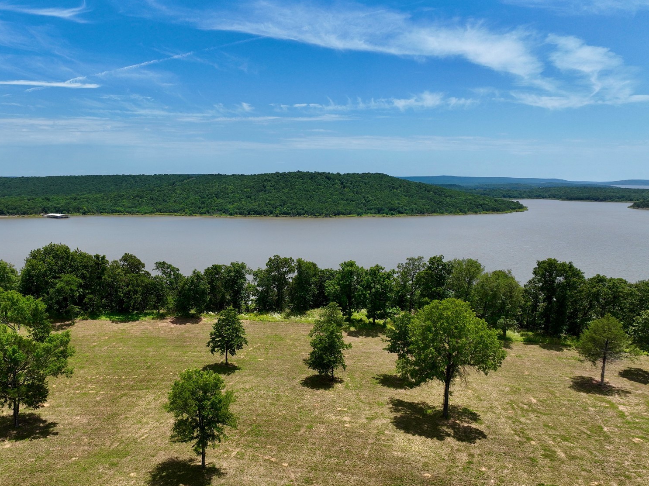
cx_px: 241
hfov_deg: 57.6
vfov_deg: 45.4
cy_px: 255
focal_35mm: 31
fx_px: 581
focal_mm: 12.29
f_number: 2.8
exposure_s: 1/2000
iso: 110
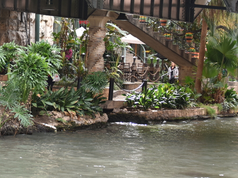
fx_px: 1087
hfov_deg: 12.4
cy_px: -15
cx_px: 20
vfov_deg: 9.3
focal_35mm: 158
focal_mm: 65
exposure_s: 1/125
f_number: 4.8
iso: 250
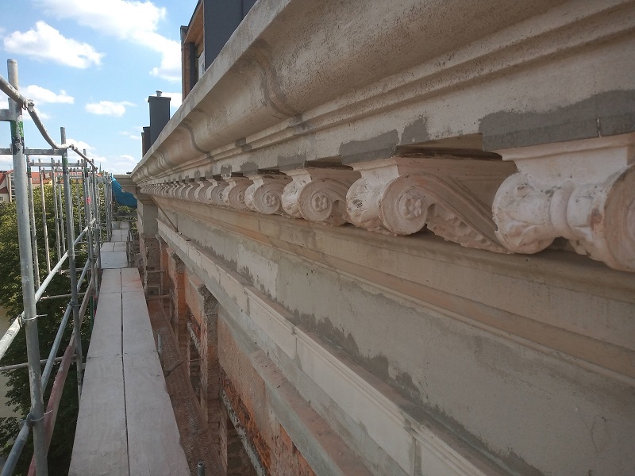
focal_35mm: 20
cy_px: 238
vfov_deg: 66.0
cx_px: 318
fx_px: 367
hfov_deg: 81.7
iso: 112
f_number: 2
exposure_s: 1/977
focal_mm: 3.54
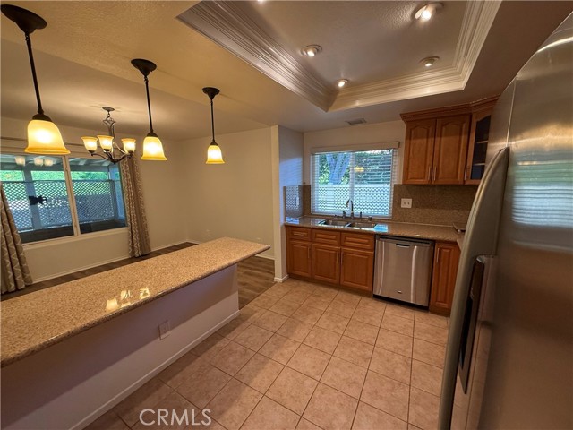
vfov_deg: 85.7
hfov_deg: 102.1
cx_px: 286
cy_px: 215
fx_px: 232
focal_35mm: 14
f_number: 2.2
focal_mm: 2.22
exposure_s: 1/120
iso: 250
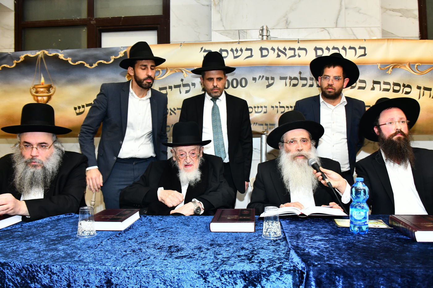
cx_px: 216
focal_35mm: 28
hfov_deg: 65.5
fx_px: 337
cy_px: 144
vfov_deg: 46.4
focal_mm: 28
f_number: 5.6
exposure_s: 1/100
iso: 1000
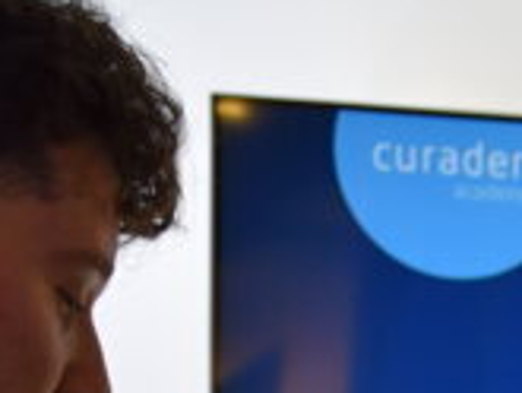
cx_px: 781
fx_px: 2860
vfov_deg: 7.5
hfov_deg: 10.1
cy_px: 784
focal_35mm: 190
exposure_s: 1/80
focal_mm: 25
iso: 400
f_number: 4.5
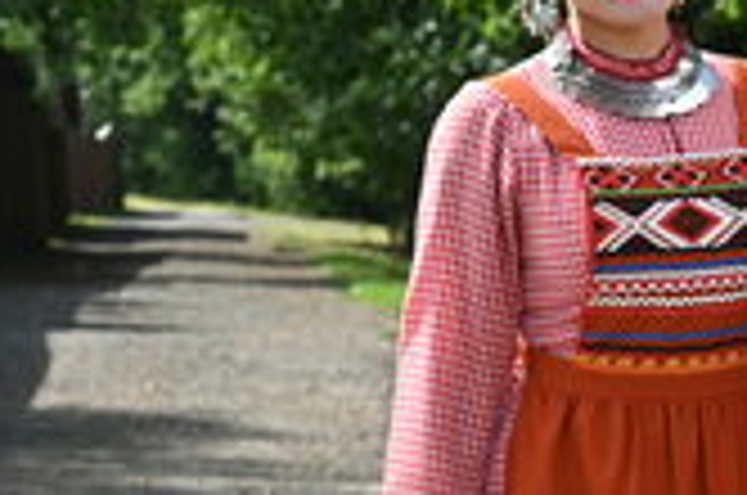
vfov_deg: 7.0
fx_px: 3997
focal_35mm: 193
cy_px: 641
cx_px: 1170
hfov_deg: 10.3
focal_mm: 50
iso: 110
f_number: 5.6
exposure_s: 1/250
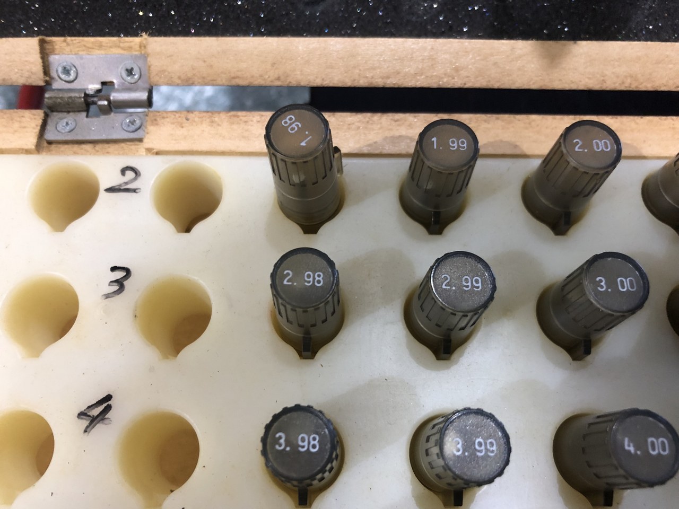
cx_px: 340
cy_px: 254
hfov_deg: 63.4
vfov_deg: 49.7
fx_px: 549
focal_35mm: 28
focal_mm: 3.99
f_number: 1.8
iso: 64
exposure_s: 1/15
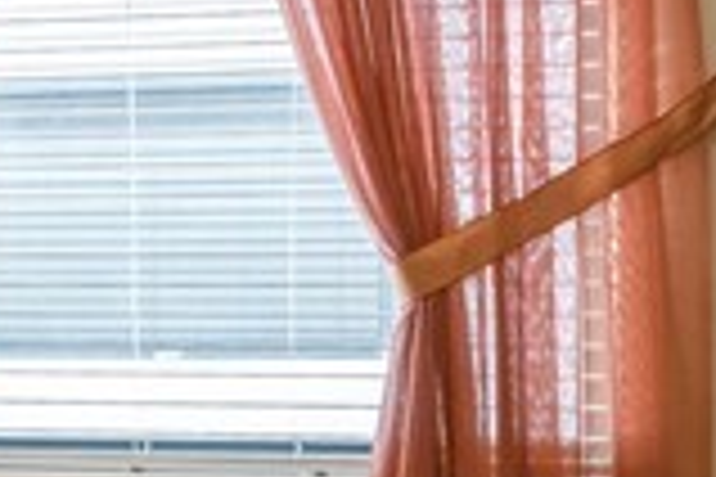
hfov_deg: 15.9
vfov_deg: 12.6
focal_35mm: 109
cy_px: 306
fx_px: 2168
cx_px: -572
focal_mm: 16
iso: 200
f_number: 8
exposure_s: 1/1.25
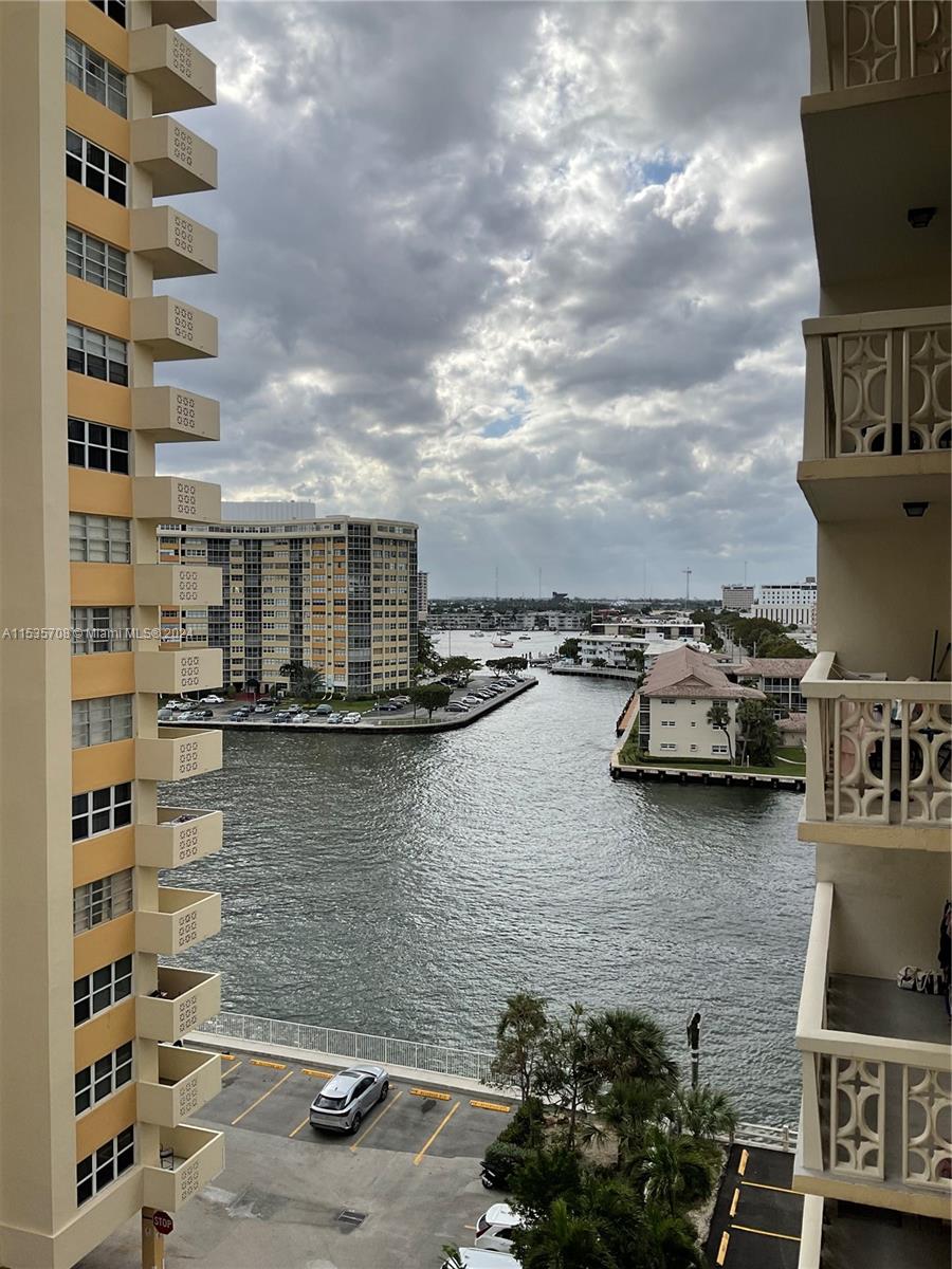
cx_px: 476
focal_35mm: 29
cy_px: 634
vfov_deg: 61.7
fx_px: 1063
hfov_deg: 48.2
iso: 16
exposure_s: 1/2667
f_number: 1.8
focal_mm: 3
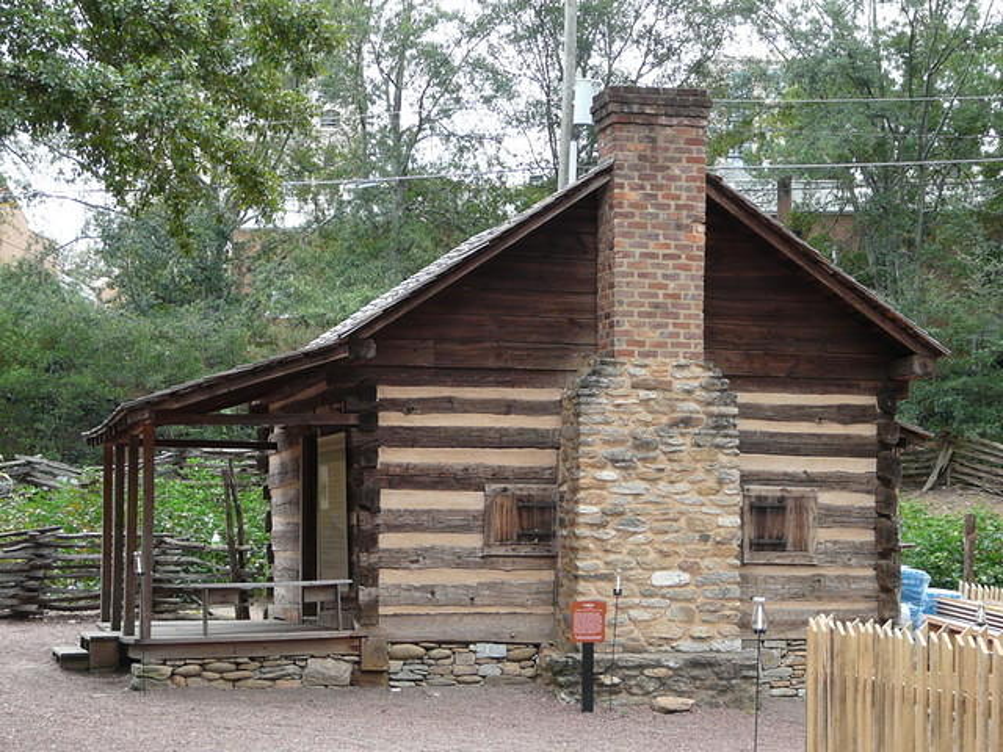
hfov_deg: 26.3
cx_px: 502
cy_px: 376
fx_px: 2144
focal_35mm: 74
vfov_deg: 19.9
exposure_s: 1/100
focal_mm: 9.5
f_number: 3.2
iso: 100
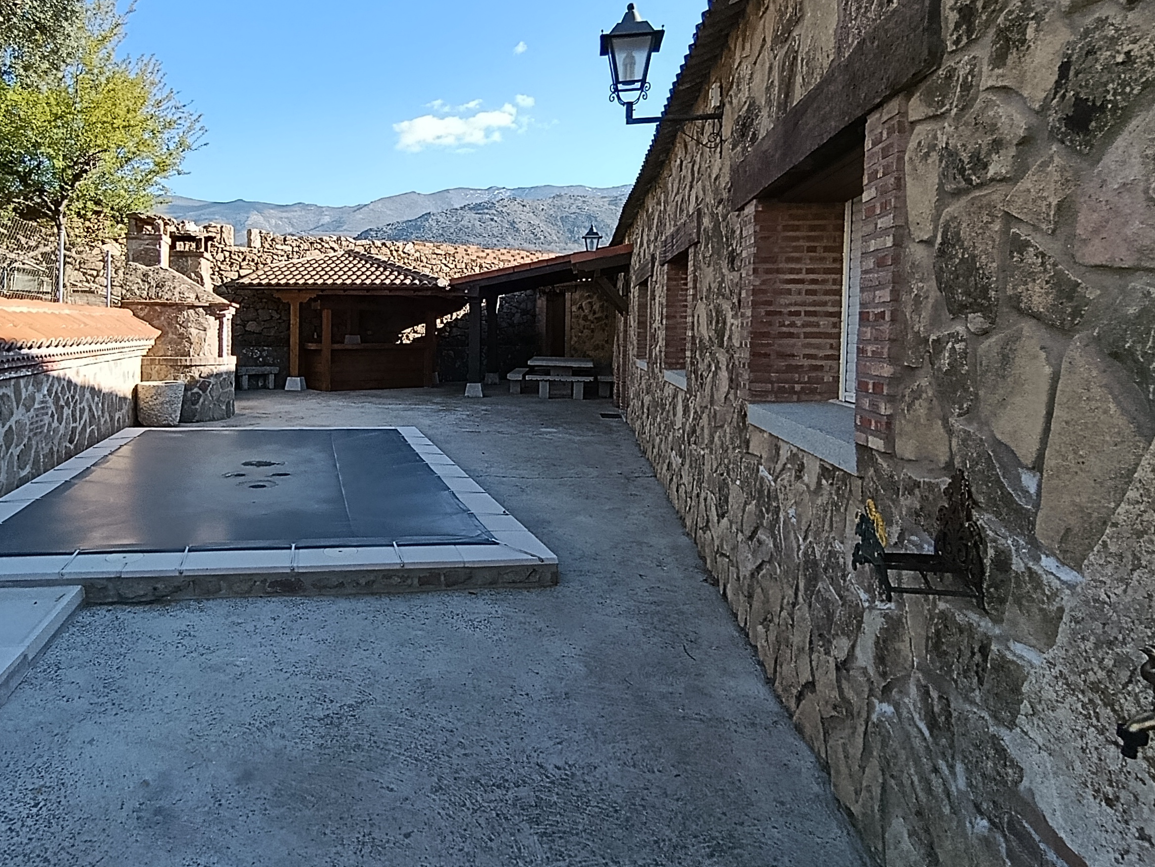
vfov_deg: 62.9
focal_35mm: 21
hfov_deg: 77.3
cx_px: 420
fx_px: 701
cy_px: 348
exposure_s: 1/350
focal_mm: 1.65
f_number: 2.2
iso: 50
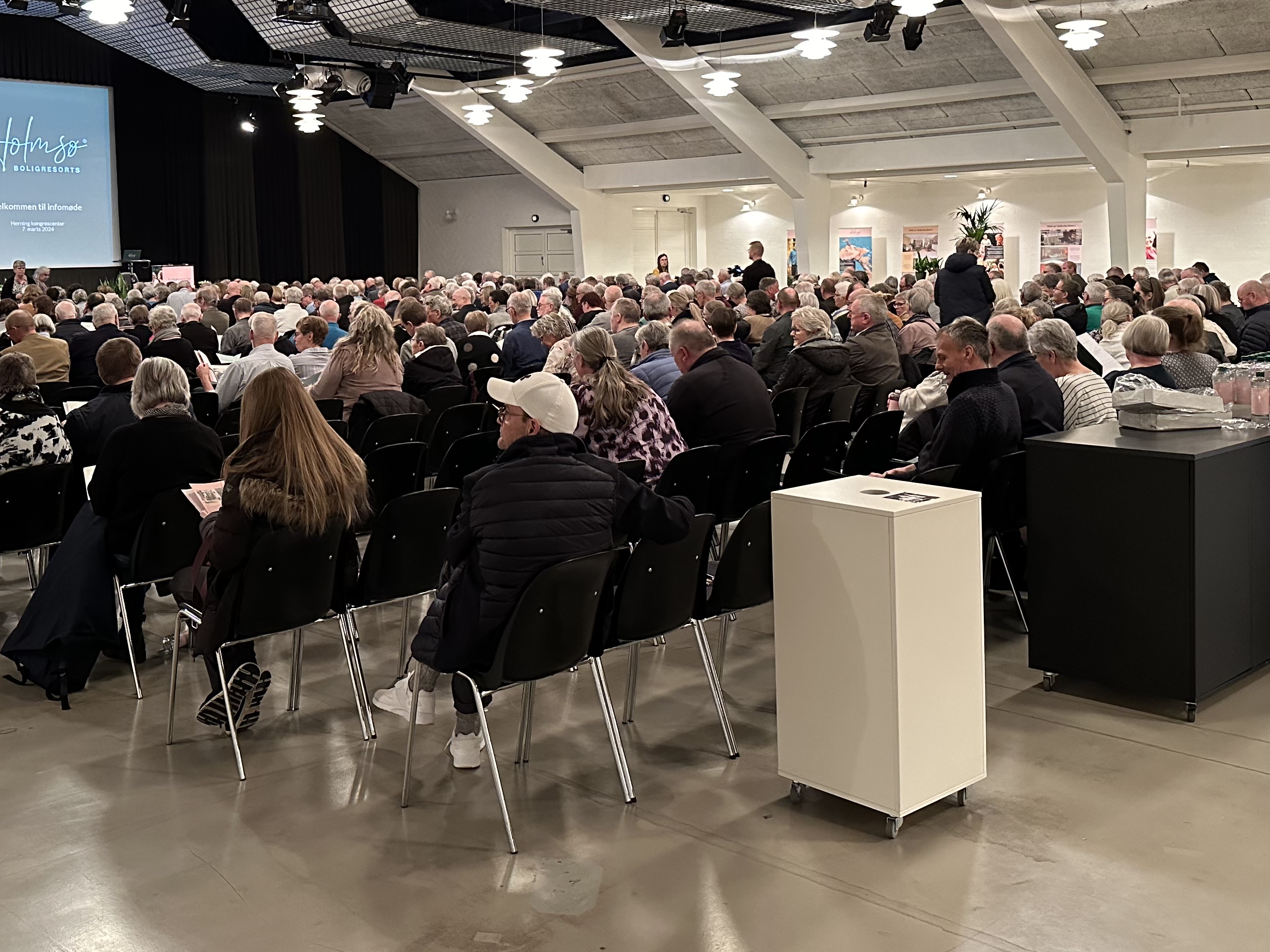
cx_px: 533
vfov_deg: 37.1
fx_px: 1394
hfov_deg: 48.8
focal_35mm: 38
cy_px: 283
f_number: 1.78
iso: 640
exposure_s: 1/50
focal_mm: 6.86
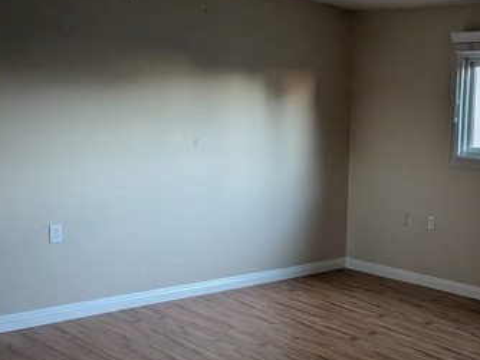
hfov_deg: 37.9
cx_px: 448
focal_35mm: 46
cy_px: 210
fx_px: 638
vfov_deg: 31.5
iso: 60
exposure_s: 1/60
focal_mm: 6.9
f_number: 1.68
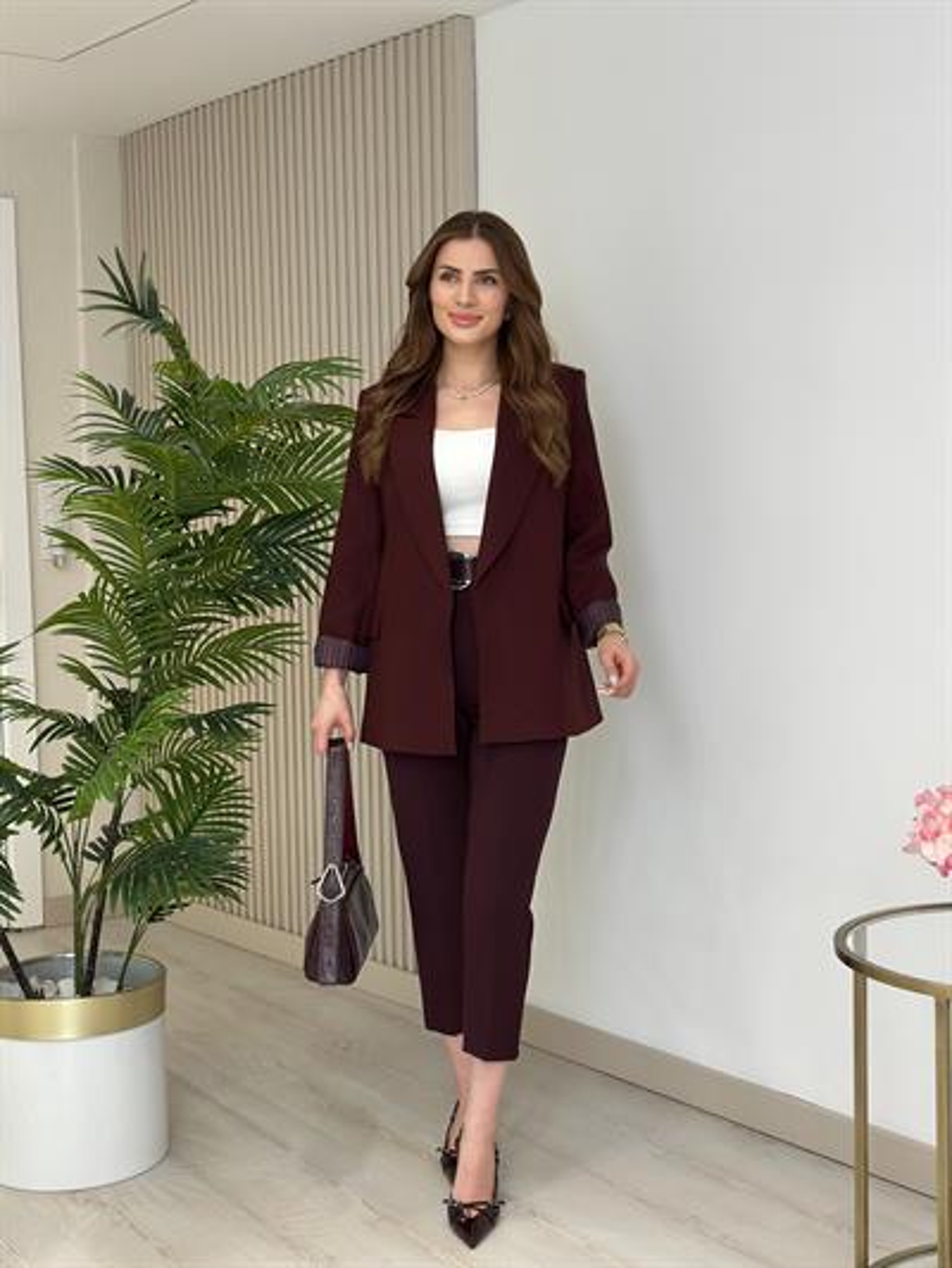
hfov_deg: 30.3
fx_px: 1759
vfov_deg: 39.6
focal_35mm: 48
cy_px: 634
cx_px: 476
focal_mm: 6.86
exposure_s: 1/277
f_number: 1.78
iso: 80
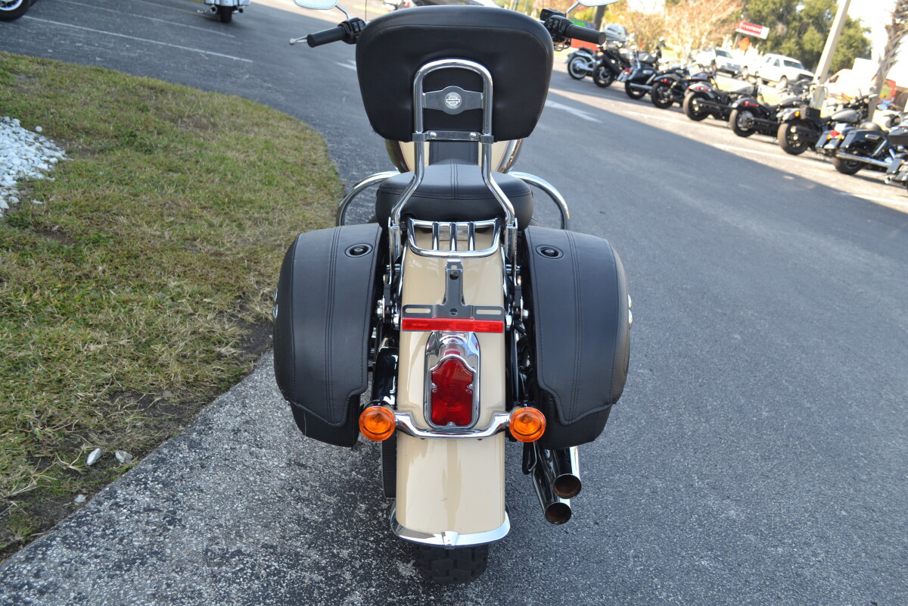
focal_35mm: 36
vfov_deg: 36.9
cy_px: 303
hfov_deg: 53.1
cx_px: 454
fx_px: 908
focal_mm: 24
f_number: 5.6
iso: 180
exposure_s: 1/125
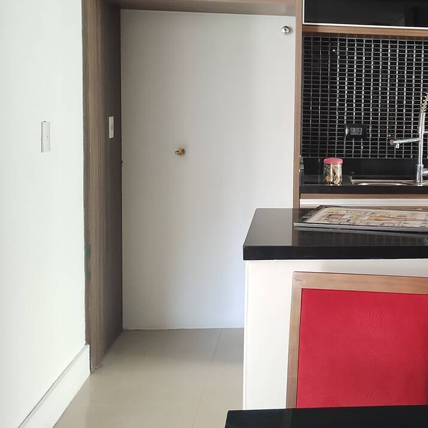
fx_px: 699
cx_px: 397
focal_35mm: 50
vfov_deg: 33.8
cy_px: 154
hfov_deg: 32.1
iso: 1656
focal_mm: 4.27
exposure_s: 1/30
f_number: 1.8
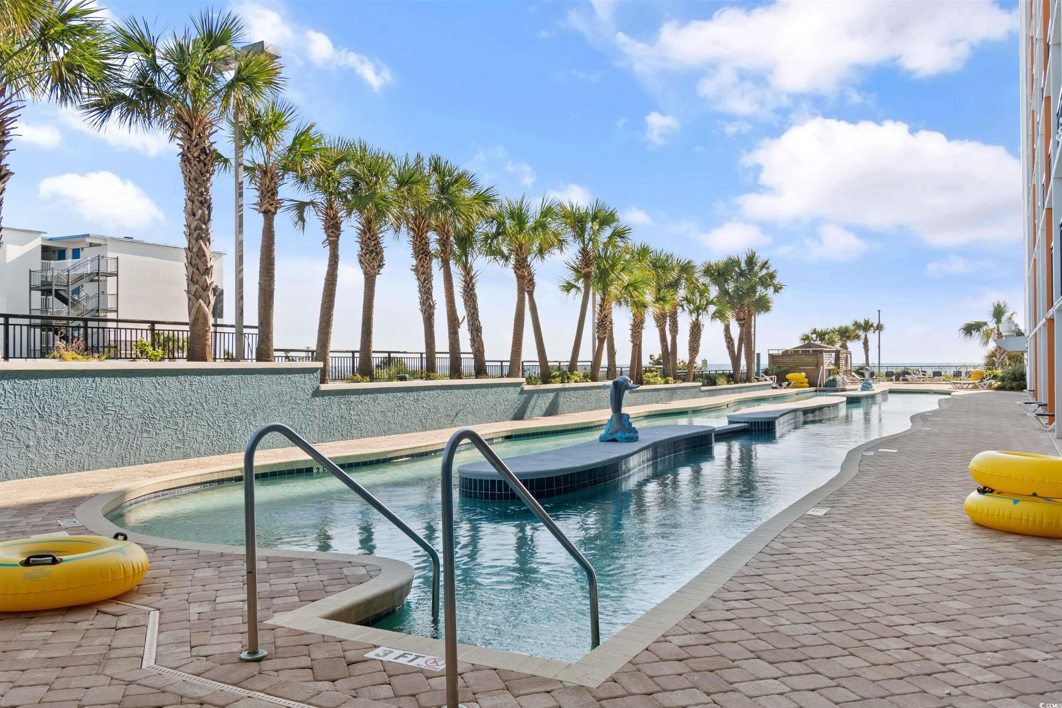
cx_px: 531
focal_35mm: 30
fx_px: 885
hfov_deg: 61.9
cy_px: 354
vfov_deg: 43.6
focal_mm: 20
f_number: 6.3
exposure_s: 1/160
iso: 100
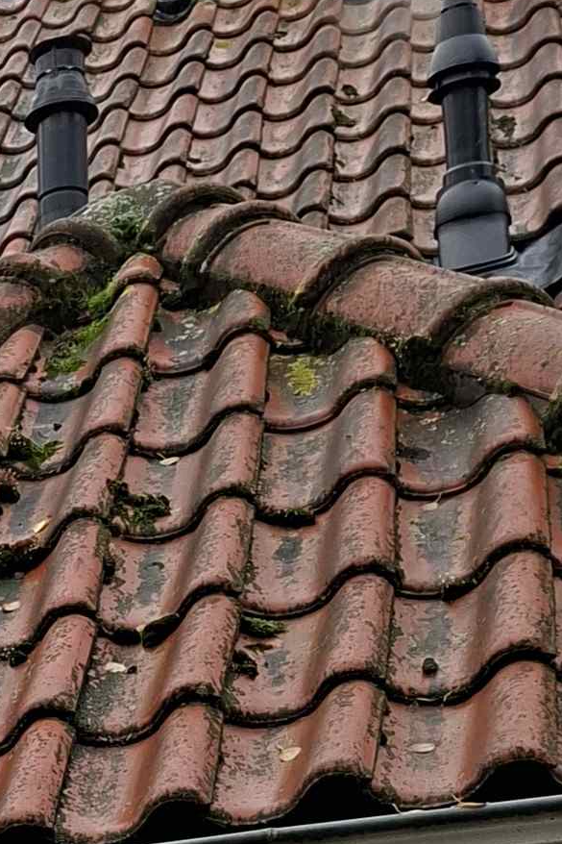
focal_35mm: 109
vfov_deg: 17.7
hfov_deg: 10.9
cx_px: -731
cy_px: 1063
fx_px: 2553
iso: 50
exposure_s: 1/306
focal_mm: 5.54
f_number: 1.8
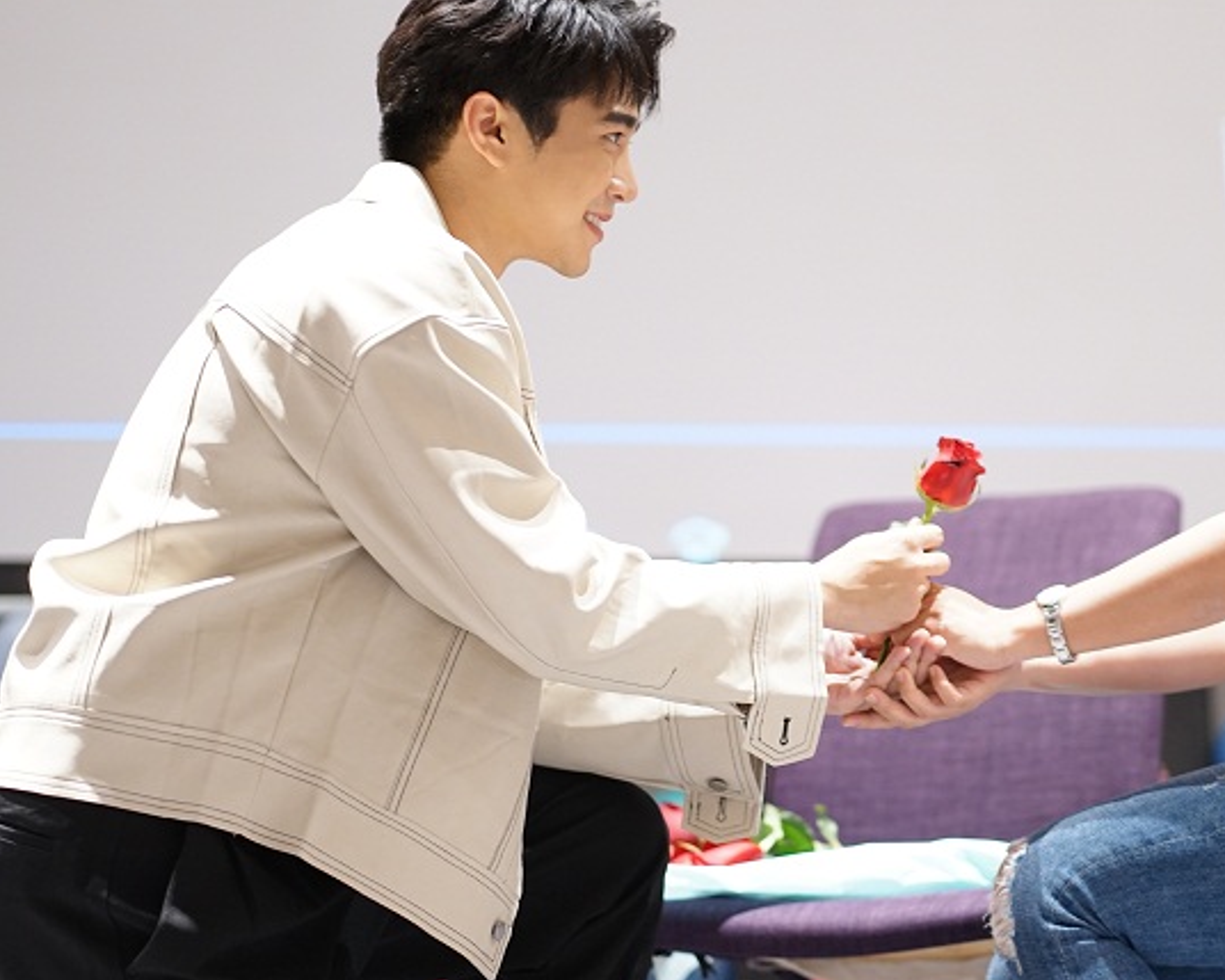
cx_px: 839
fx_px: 4315
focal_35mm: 119
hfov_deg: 16.1
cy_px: 456
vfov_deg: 13.0
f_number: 1.8
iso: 800
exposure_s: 1/50
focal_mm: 85
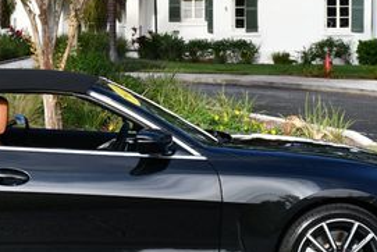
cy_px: 100
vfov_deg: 11.2
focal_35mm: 123
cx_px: 57
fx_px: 1289
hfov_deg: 16.5
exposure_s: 1/200
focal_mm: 26
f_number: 7.1
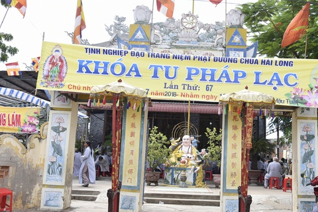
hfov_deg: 45.9
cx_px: 205
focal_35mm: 42
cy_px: 102
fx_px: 371
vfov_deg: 31.9
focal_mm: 31
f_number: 5.6
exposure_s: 1/400
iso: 250
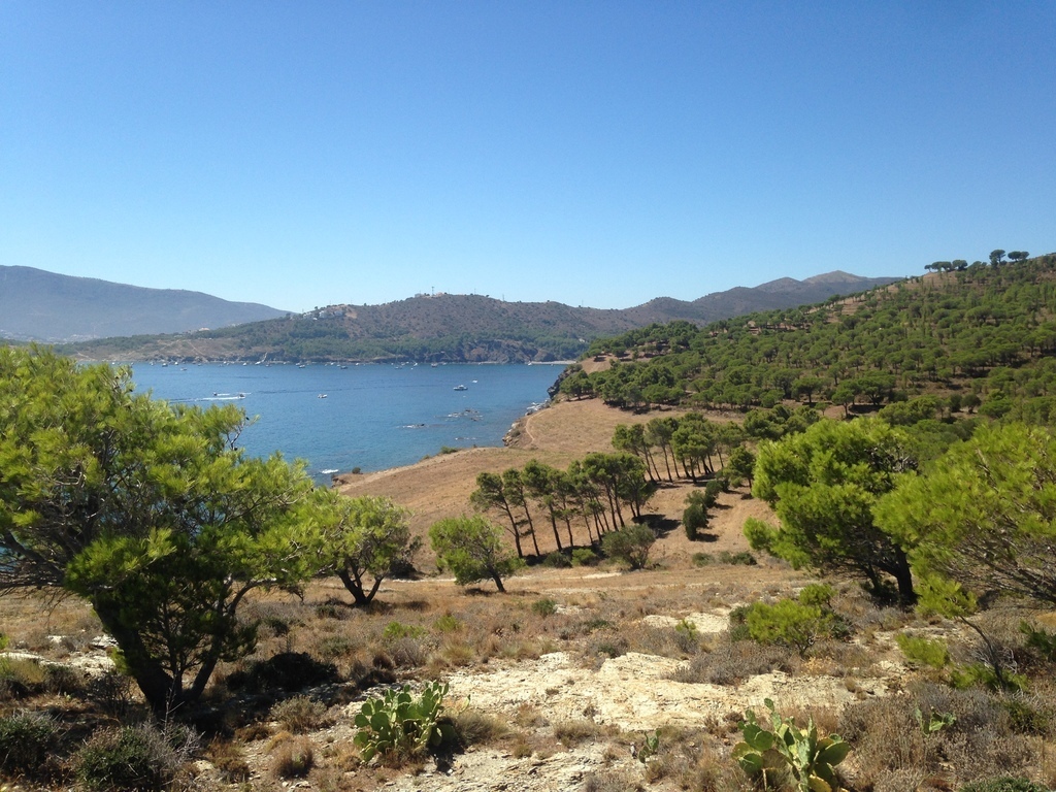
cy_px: 396
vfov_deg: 42.9
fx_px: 1007
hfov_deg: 55.4
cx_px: 528
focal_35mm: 33
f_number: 2.4
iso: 50
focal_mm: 4.12
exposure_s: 1/1506
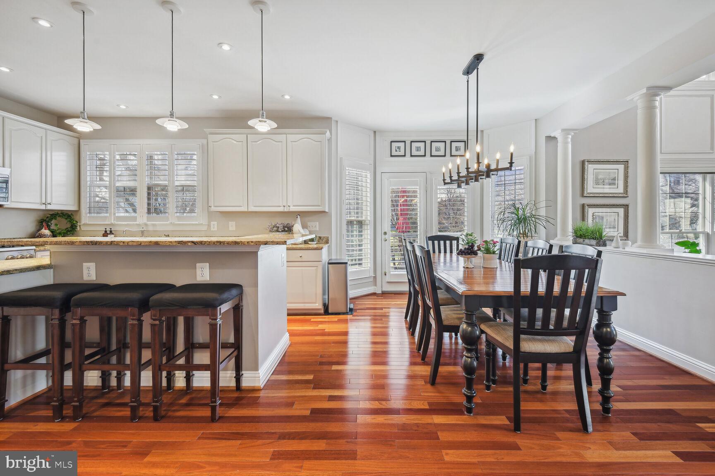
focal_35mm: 16
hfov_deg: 96.7
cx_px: 358
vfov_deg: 73.7
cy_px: 238
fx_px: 318
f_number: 8
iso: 400
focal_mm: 16
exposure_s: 1/13
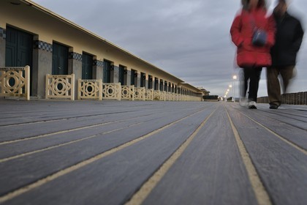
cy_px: 102
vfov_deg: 42.3
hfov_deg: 60.3
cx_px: 154
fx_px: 264
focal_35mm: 31
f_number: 11
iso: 200
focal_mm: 31
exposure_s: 1/2.5
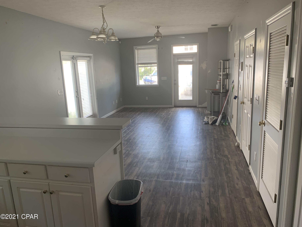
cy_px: 114
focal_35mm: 26
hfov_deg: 67.3
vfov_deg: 53.1
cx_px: 151
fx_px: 227
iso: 100
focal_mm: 4.25
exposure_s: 1/121
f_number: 1.8
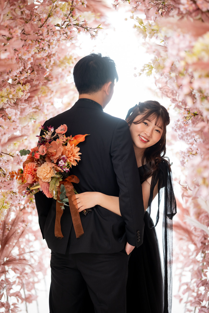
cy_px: 156
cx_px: 104
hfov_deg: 16.1
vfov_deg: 23.9
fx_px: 740
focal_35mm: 85
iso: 200
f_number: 1.8
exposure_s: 1/125
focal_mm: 85
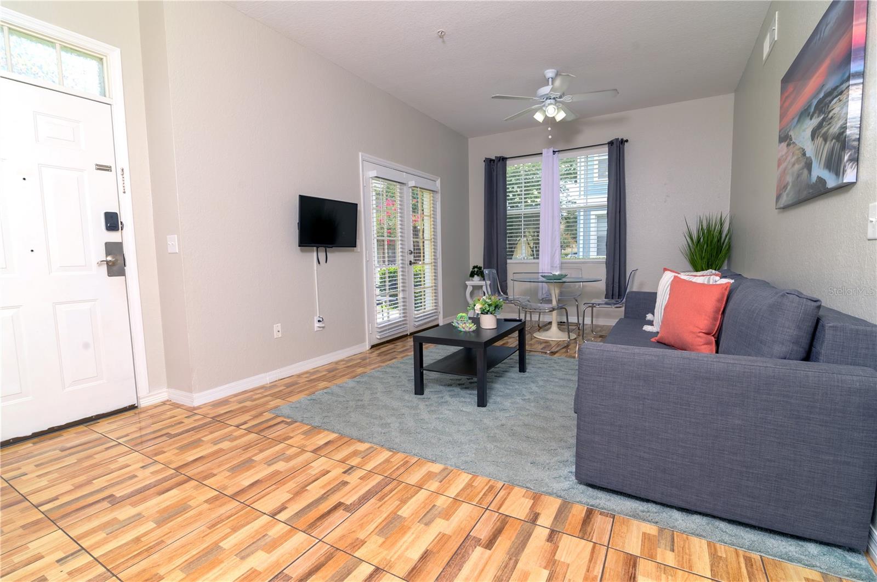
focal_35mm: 16
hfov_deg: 96.8
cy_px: 291
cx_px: 438
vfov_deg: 73.6
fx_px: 389
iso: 125
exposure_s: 1/125
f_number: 7.1
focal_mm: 16
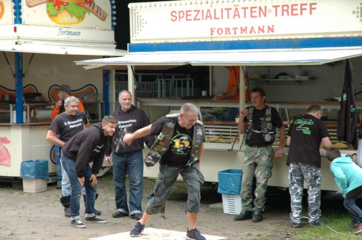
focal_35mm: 105
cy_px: 120
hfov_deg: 19.5
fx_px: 1054
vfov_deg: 13.0
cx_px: 181
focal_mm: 70
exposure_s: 1/100
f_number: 5.6
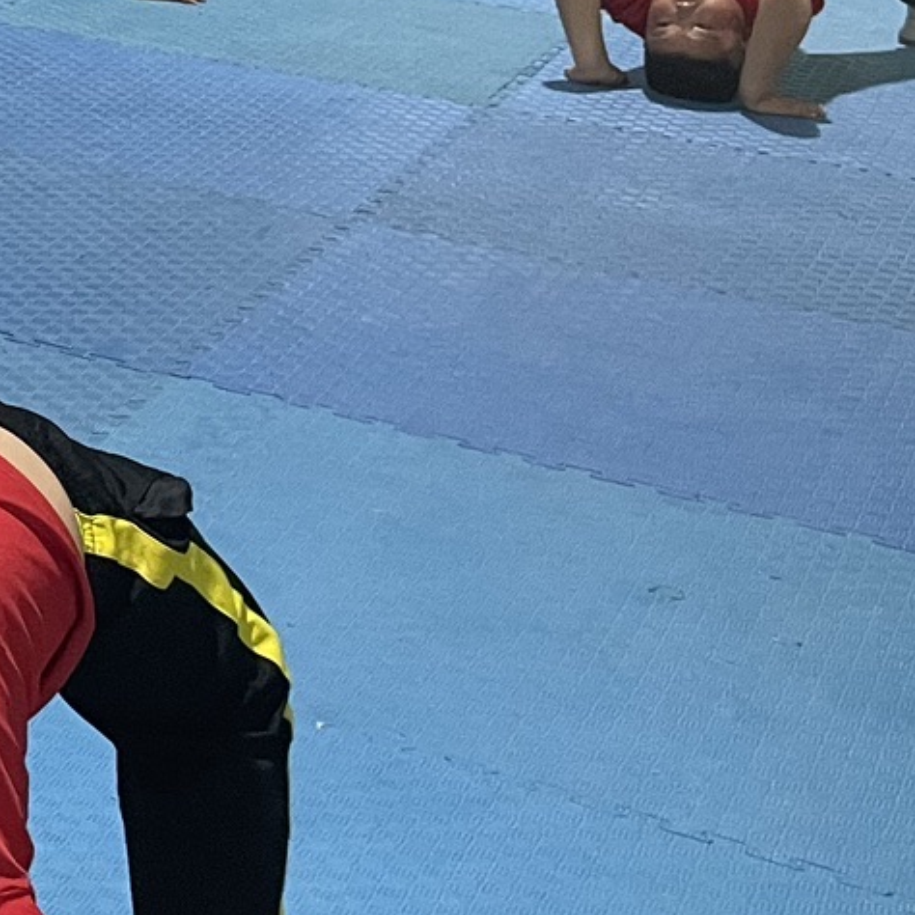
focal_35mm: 97
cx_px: -996
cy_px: -145
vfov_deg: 17.2
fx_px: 2901
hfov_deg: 14.4
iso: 125
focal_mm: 4.2
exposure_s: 1/74
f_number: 1.6
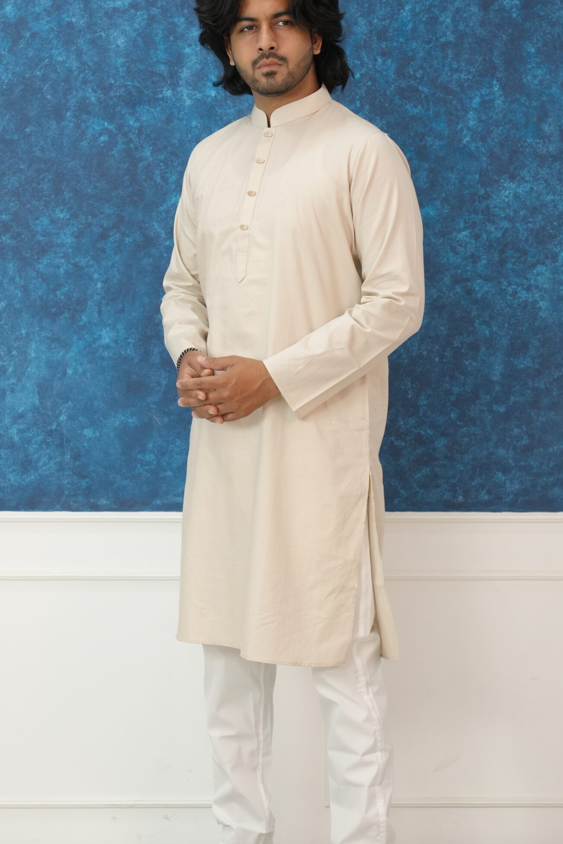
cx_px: 286
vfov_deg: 26.6
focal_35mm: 76
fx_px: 1782
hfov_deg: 17.9
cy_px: 435
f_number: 4.5
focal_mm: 58
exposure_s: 1/320
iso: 1600
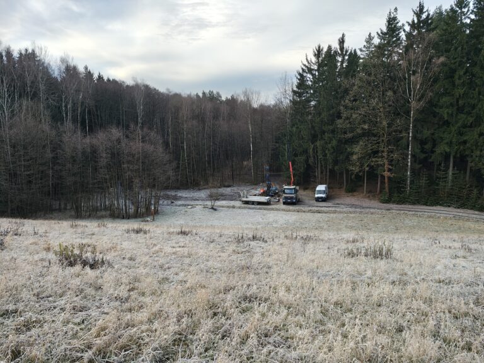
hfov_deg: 73.9
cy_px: 182
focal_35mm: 23
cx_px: 242
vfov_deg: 58.9
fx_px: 322
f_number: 1.6
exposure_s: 1/200
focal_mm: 6.57
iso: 149
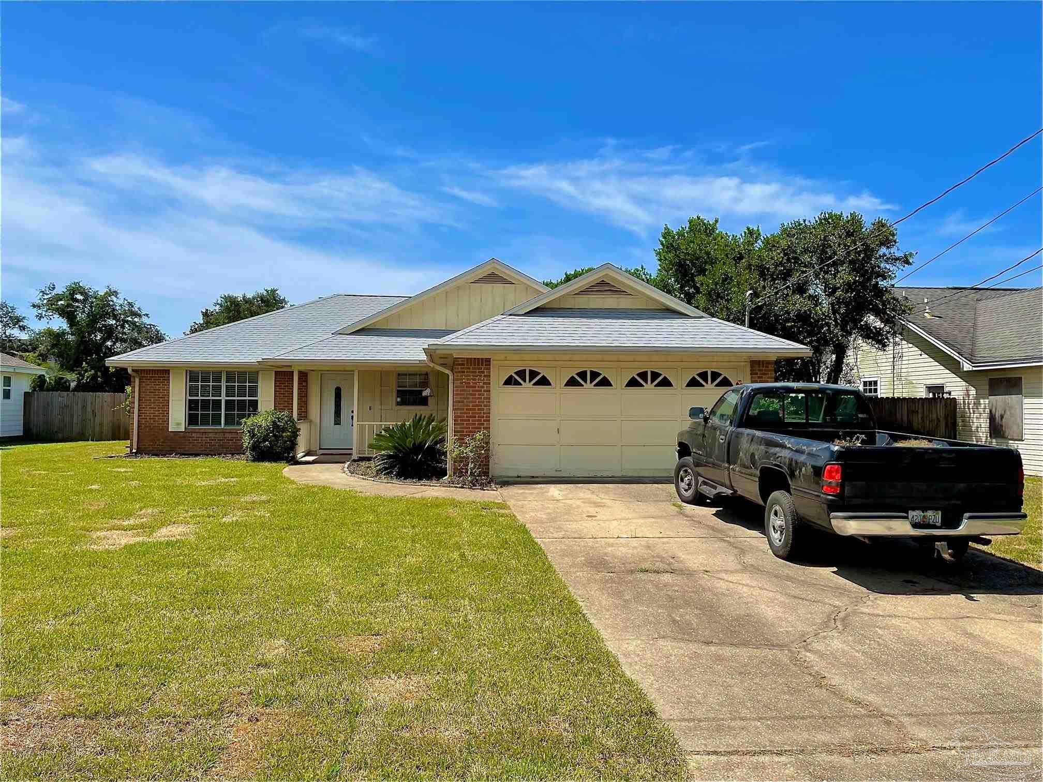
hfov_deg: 67.3
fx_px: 783
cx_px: 522
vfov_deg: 53.1
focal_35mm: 26
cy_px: 391
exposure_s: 1/4651
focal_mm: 4.2
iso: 32
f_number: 1.6
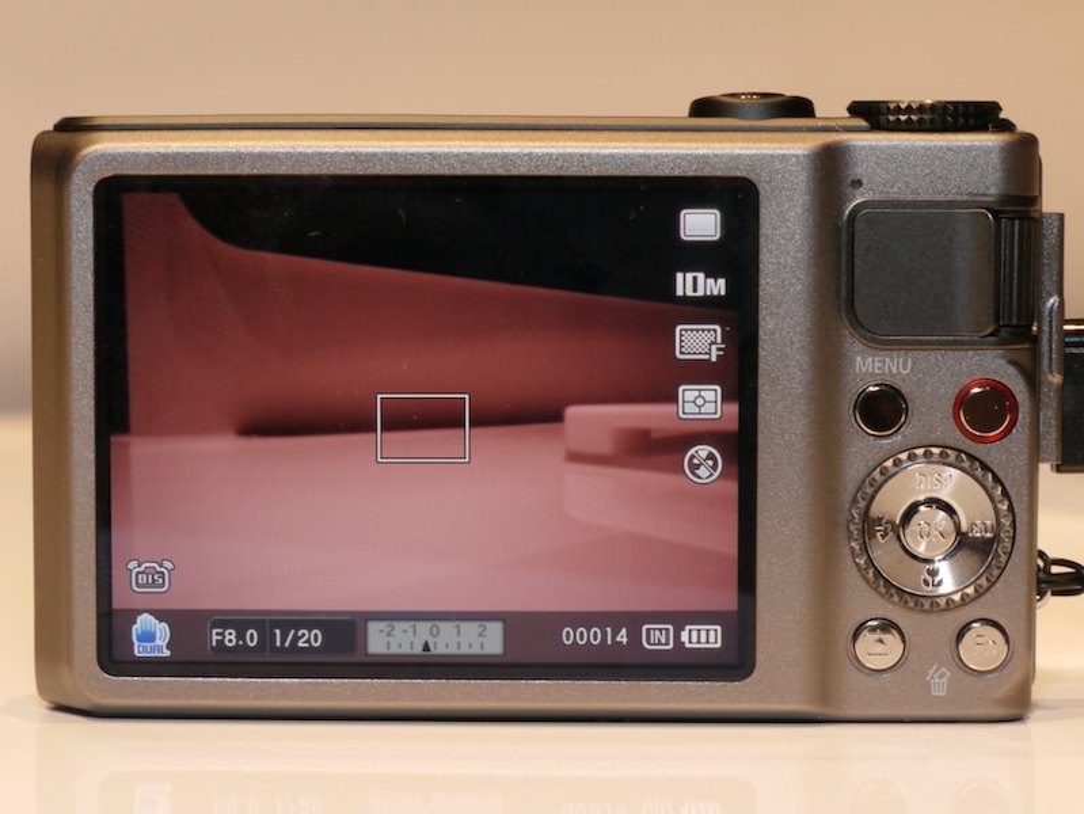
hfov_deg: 21.8
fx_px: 2820
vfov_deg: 16.4
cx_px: 542
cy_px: 407
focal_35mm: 90
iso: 400
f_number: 8
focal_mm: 45
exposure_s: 1/60
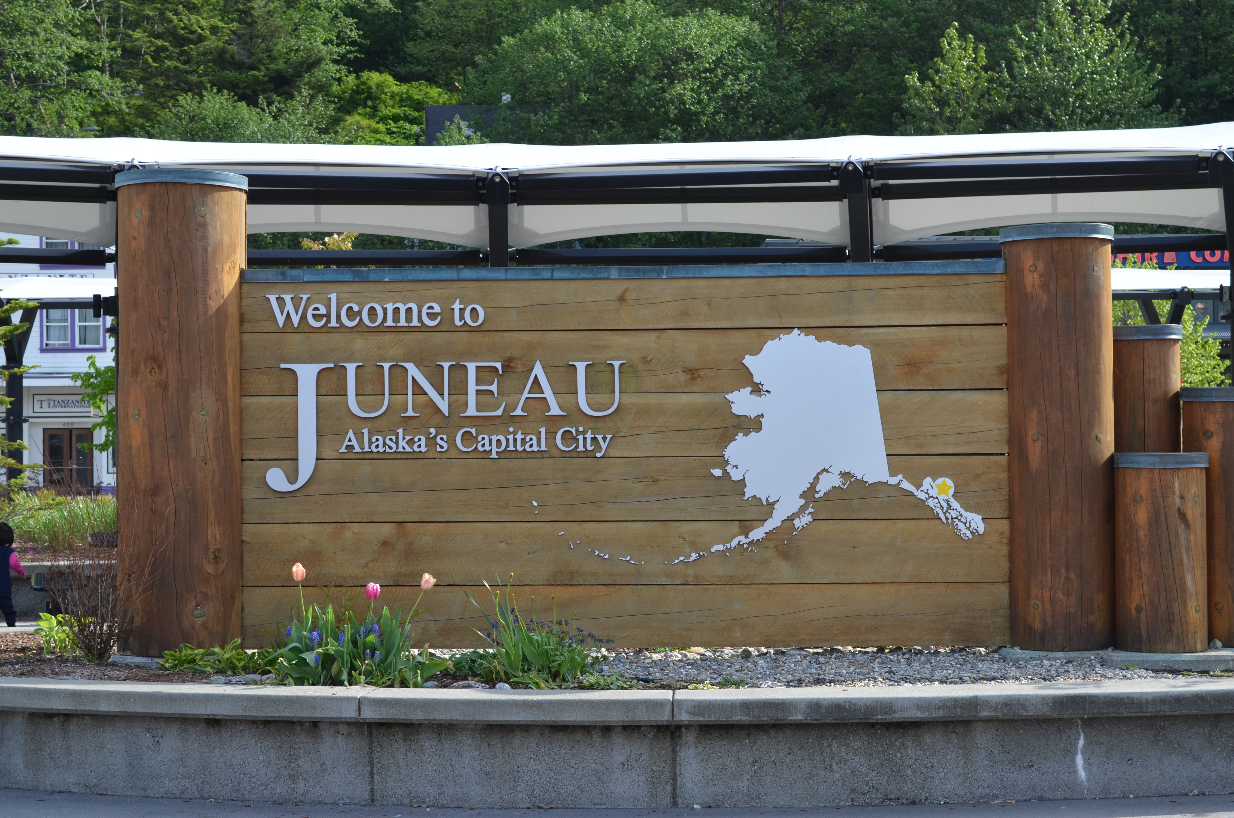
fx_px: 2155
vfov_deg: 21.5
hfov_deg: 32.0
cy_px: 409
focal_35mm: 63
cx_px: 617
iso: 200
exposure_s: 1/250
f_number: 8
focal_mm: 42
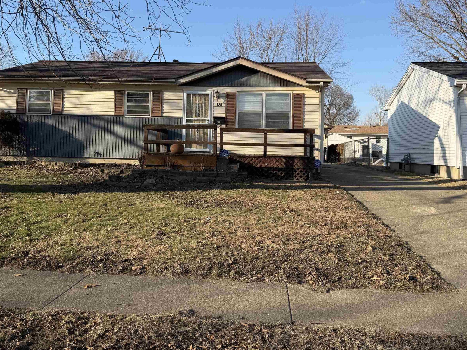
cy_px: 131
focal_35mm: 31
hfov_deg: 58.3
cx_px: 218
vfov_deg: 45.1
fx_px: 418
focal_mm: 6.76
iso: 80
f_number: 1.78
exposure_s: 1/2611
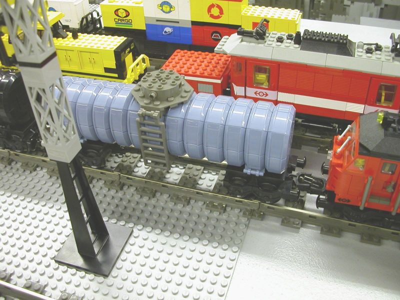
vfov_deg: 38.7
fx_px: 428
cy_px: 150
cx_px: 200
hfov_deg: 50.1
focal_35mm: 37
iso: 100
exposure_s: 1/8.4
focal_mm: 5.6
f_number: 2.7
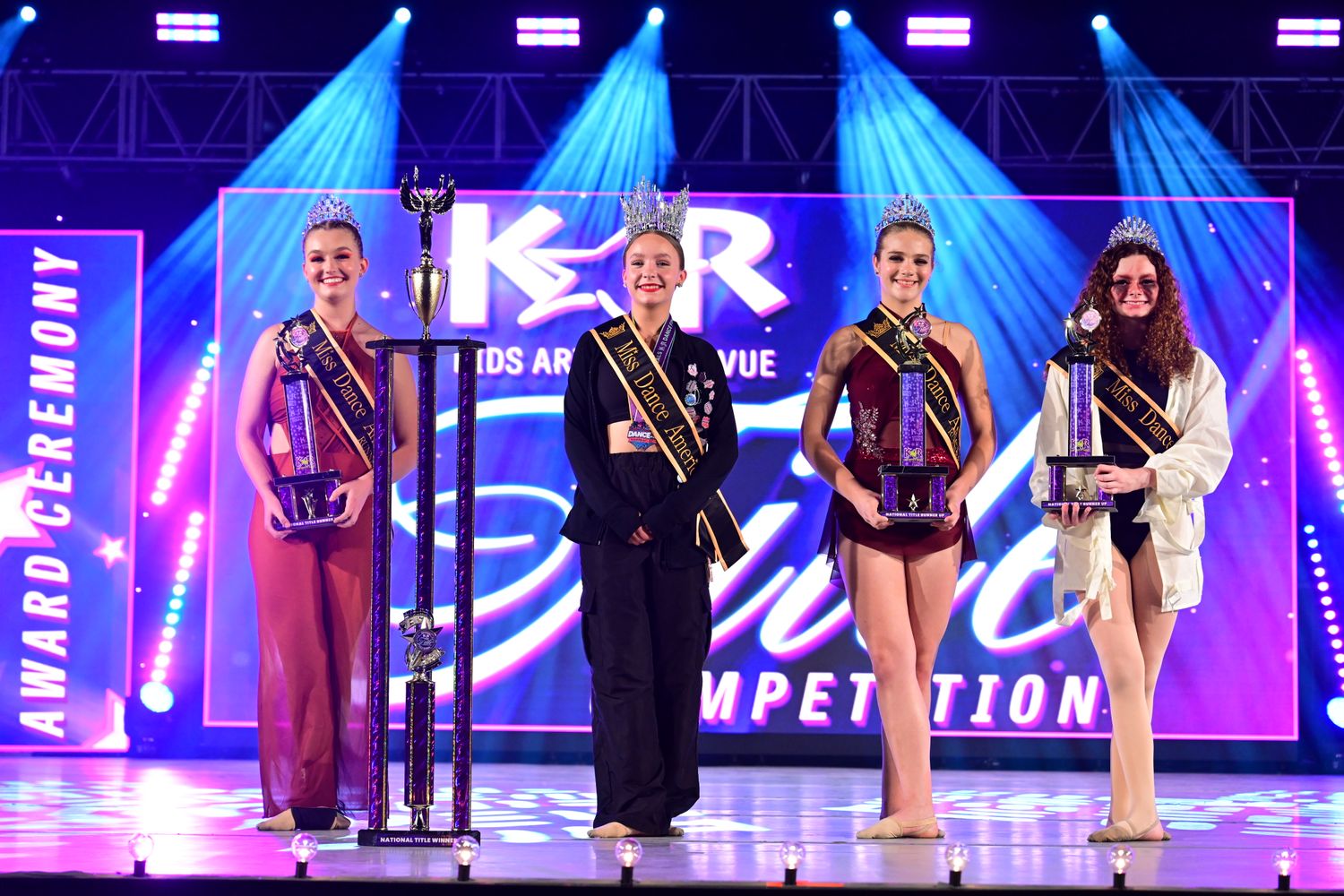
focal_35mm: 70
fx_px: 2613
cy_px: 448
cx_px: 672
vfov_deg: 19.5
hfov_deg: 28.8
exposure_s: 1/400
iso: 2500
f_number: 4
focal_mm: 70
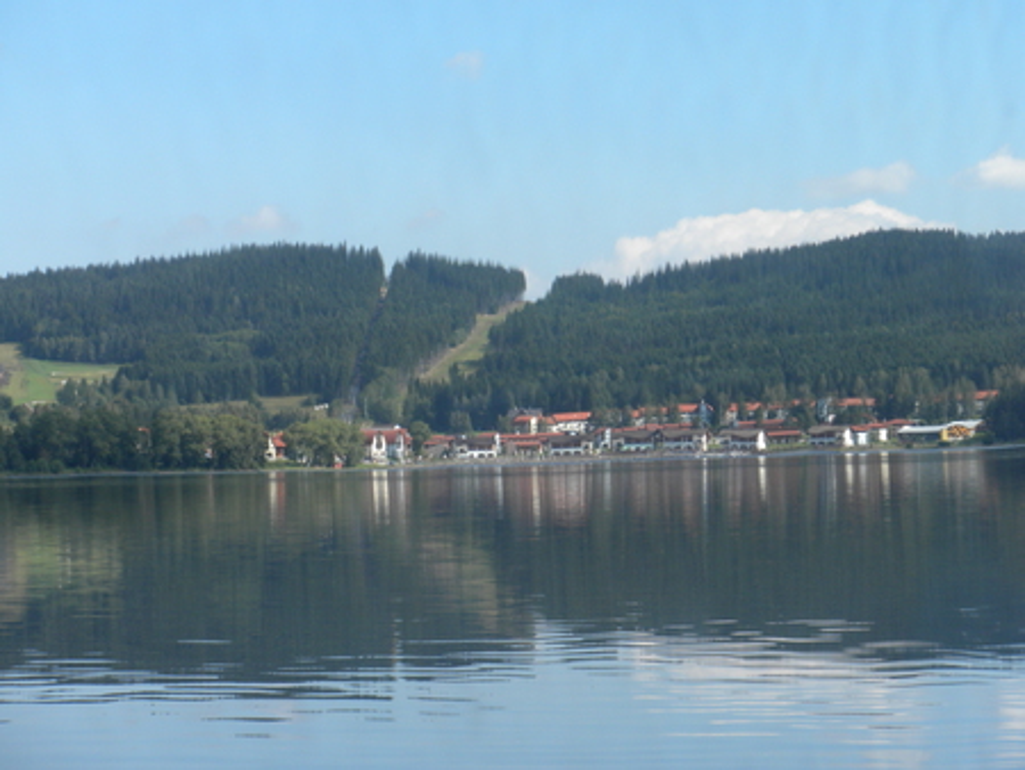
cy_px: 385
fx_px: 3526
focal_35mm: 119
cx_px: 512
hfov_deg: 16.5
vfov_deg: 12.5
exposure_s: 1/458
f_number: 5.1
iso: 102
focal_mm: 21
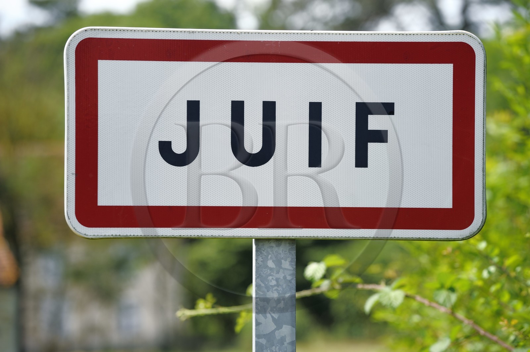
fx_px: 2574
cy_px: 176
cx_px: 265
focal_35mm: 175
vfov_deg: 7.8
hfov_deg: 11.8
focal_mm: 175
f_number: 5
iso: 200
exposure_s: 1/320
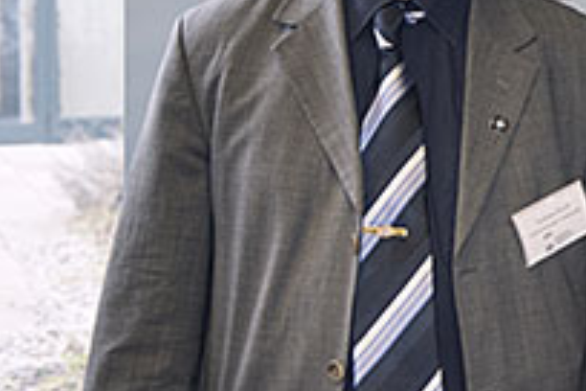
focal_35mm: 125
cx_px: 801
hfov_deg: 15.5
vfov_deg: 10.9
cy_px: -12
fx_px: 2035
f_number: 4.5
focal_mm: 44
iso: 1600
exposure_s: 1/160
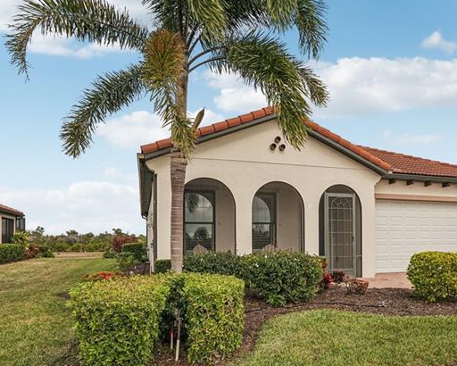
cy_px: 230
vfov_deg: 48.0
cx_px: 308
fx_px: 406
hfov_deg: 57.3
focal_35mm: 30
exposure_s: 1/1000
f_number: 8
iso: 400
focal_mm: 16
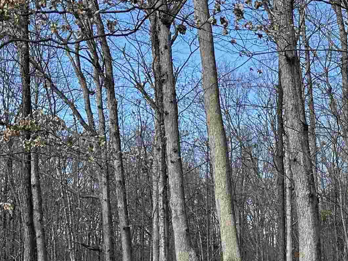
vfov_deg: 20.7
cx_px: 495
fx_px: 704
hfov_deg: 23.3
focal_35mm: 70
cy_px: 226
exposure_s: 1/1374
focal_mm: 6.86
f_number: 1.78
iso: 80
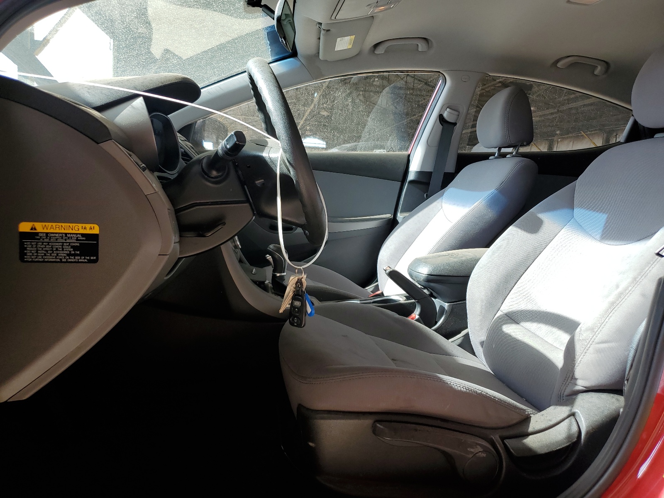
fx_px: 499
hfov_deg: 67.3
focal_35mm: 26
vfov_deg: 53.1
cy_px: 249
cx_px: 332
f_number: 1.5
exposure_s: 1/323
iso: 50
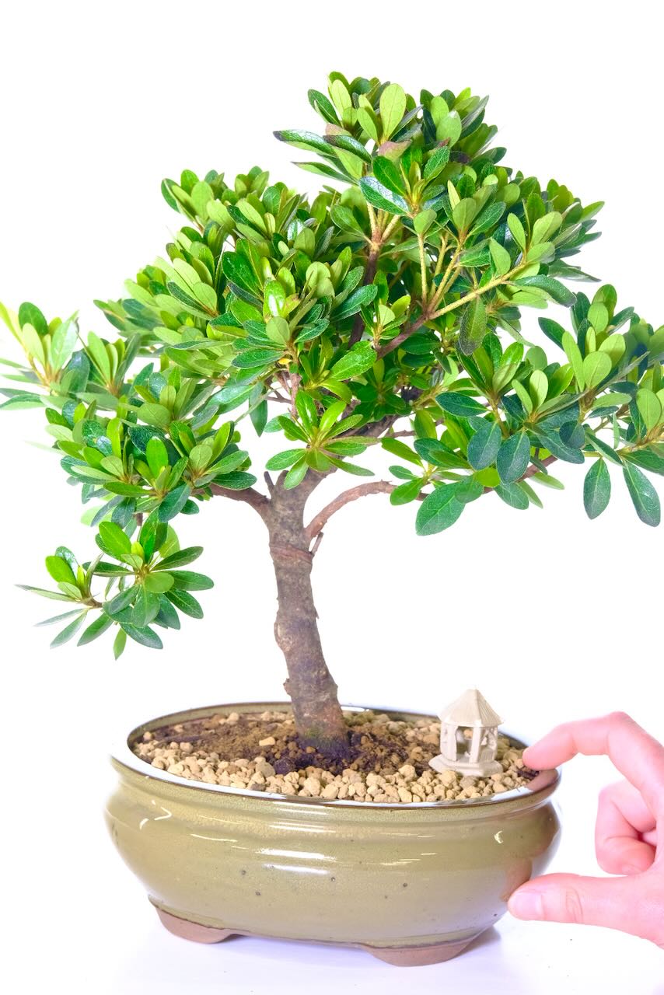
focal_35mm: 111
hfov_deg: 12.3
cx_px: 332
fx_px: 3069
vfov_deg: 18.4
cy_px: 498
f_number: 10
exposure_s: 1/13
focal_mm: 74.1
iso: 1600
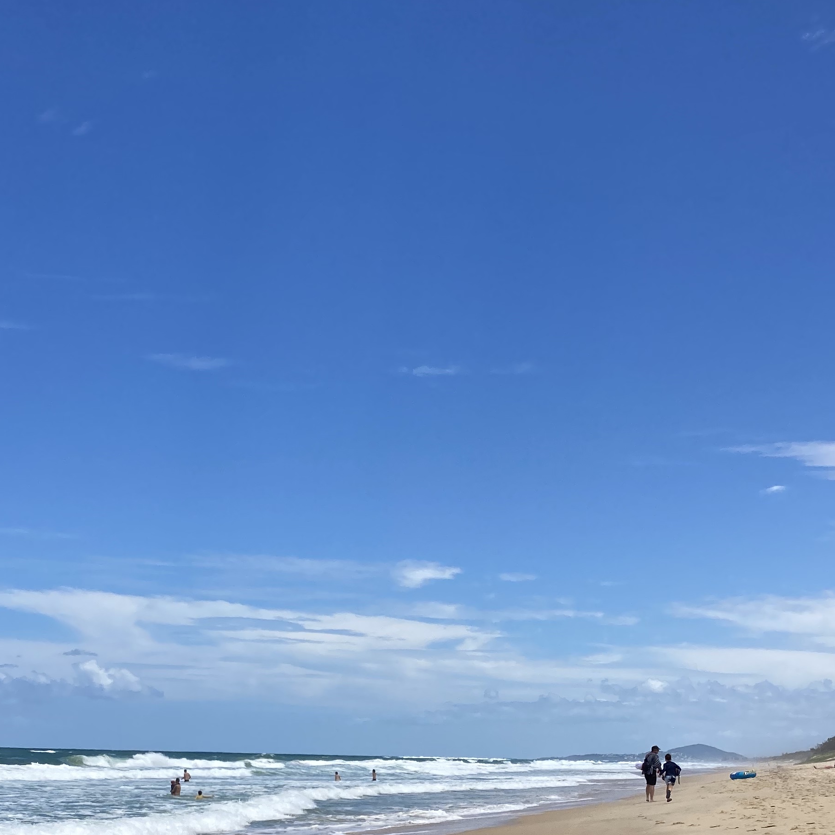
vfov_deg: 29.3
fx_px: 1501
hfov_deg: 31.1
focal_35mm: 55
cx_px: 428
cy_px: 813
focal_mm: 3.99
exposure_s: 1/4000
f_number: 1.8
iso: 20
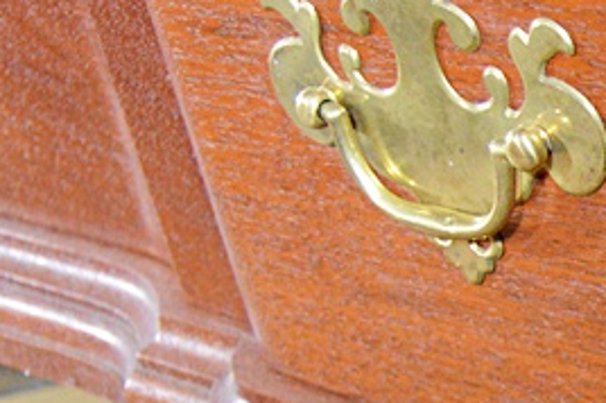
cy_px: 463
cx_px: 938
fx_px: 1883
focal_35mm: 112
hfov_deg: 16.5
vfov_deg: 12.0
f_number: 3.5
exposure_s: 1/50
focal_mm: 20
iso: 3200
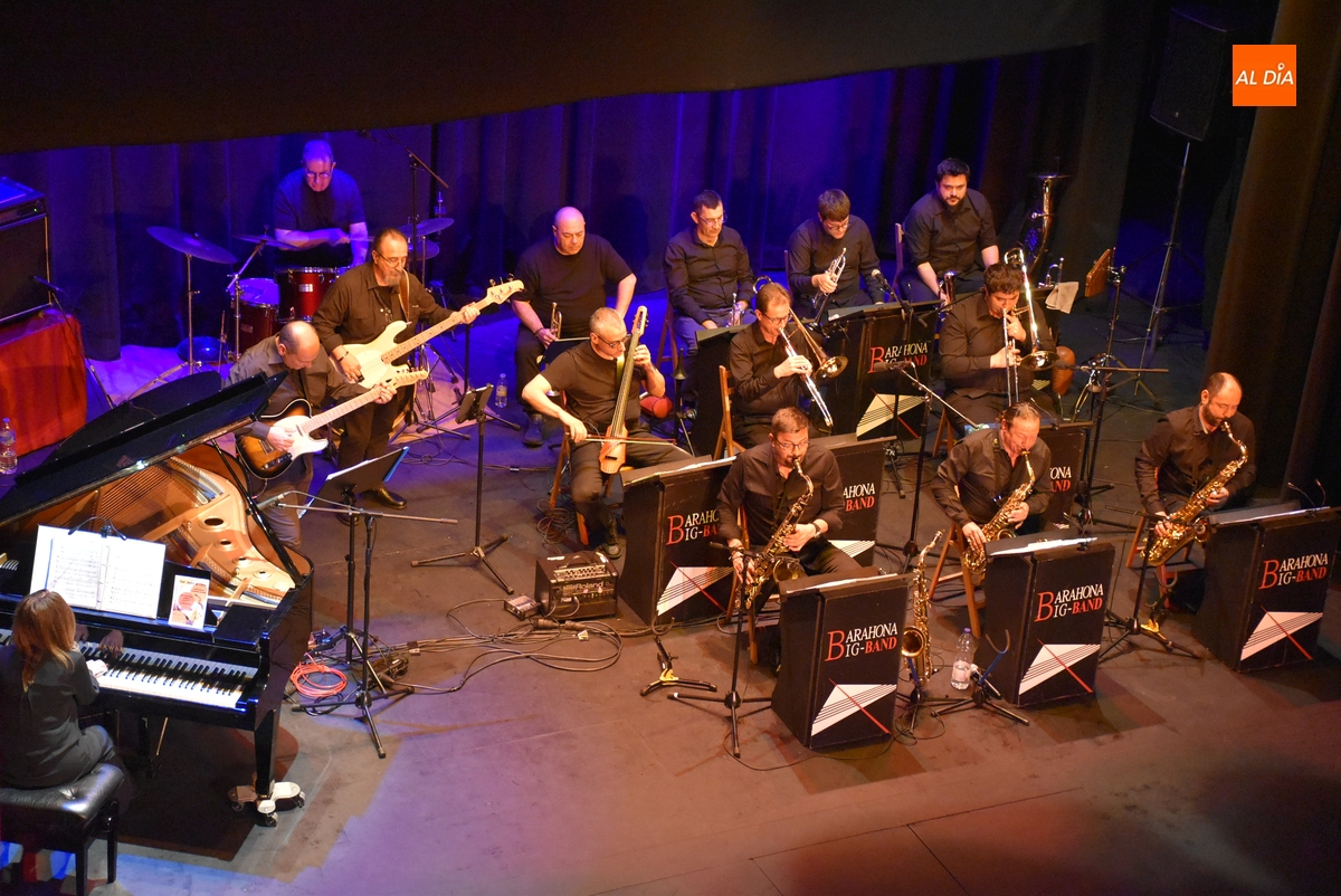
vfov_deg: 19.0
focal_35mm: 72
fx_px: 2684
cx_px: 670
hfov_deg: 28.1
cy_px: 448
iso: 5600
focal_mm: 48
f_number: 4.5
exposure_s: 1/60
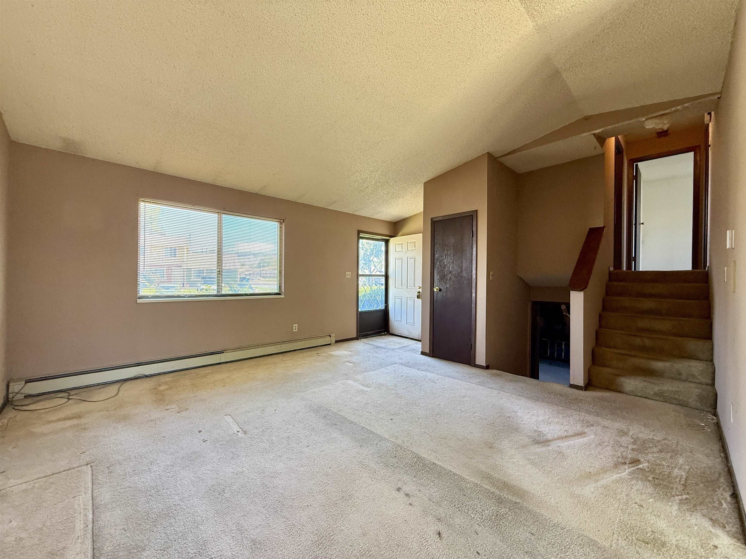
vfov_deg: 85.7
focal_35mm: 14
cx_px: 373
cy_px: 280
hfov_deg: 102.1
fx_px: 302
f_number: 2.2
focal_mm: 2.22
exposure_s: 1/99
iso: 320
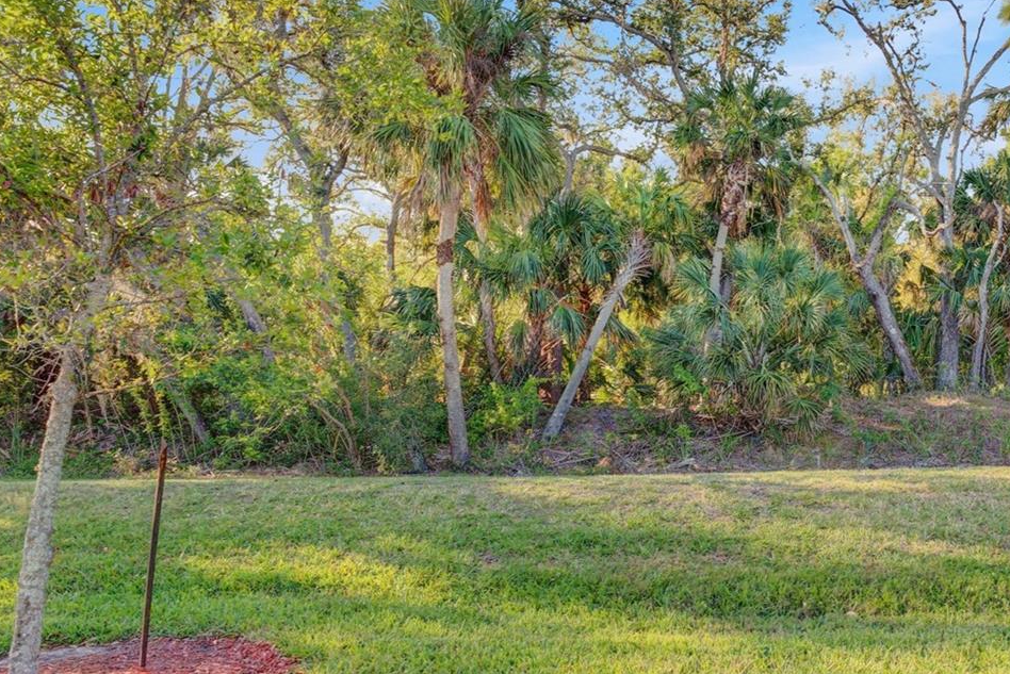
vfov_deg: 48.0
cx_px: 764
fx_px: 758
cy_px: 341
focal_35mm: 27
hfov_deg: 63.2
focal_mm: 16
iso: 400
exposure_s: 1/125
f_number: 8
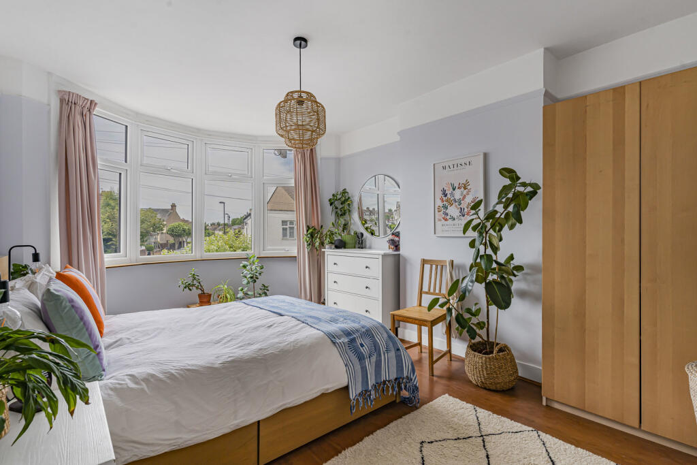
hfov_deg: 93.3
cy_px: 232
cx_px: 348
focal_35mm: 17
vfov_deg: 70.5
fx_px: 329
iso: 320
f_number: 9
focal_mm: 17
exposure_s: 1/80
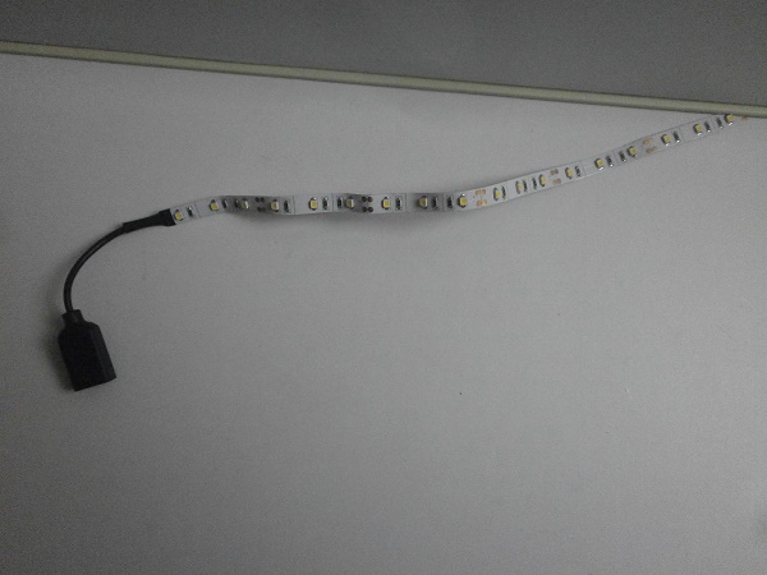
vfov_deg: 44.2
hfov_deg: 56.8
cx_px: 384
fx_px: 709
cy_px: 288
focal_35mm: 32
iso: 800
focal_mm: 5.8
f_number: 3.1
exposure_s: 1/200
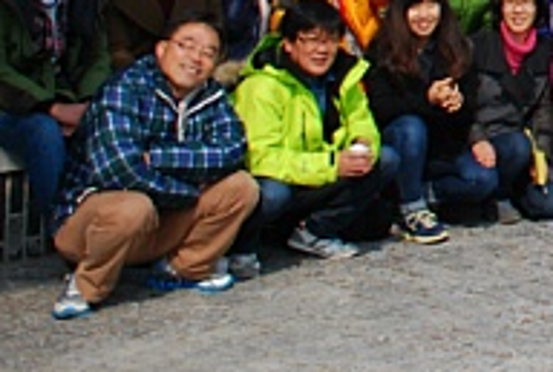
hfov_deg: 14.1
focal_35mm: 131
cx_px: 956
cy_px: -215
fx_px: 2017
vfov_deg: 10.1
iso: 160
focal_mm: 22
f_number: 4
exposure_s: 1/1000
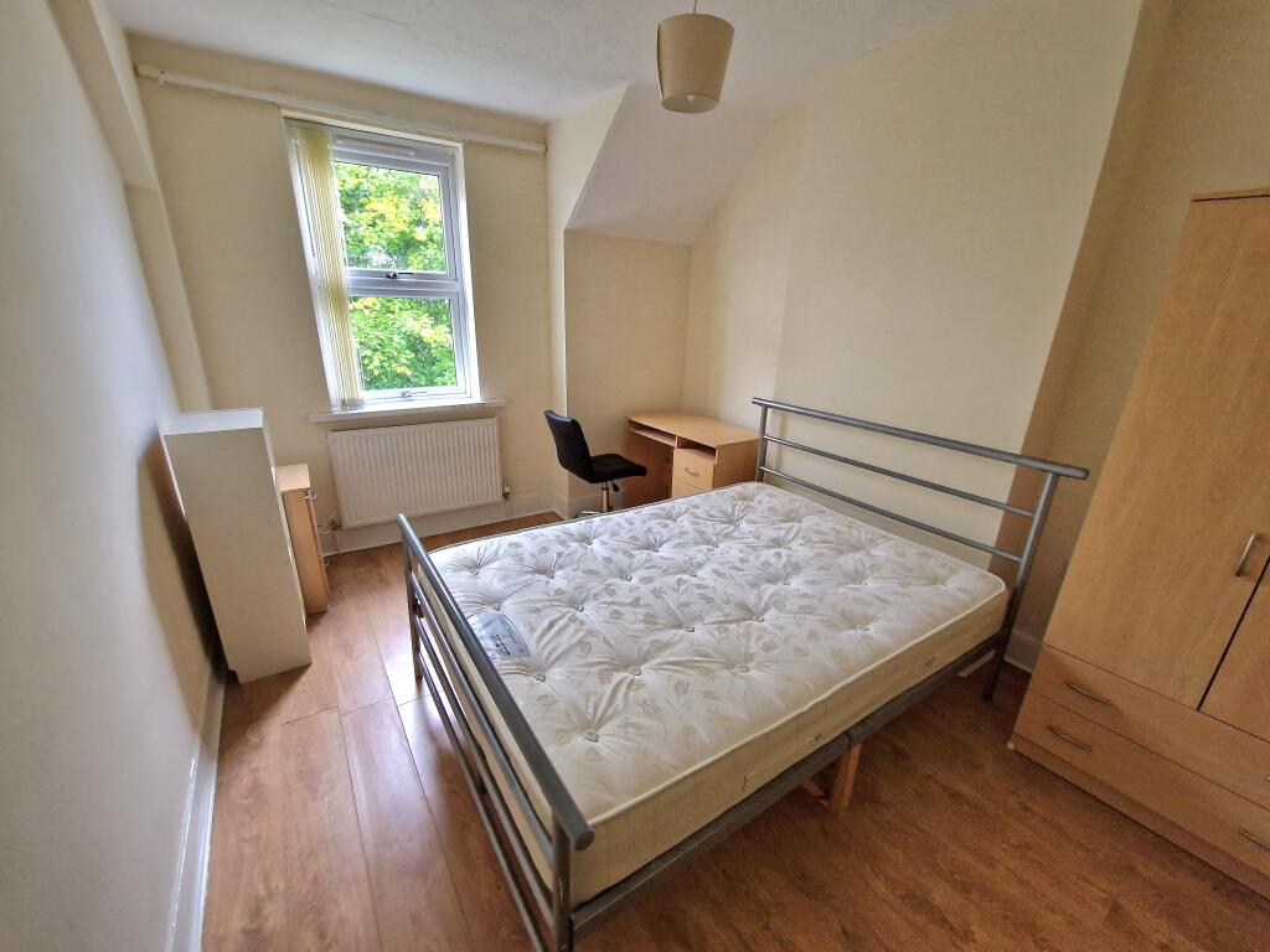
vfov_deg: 89.9
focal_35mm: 13
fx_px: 477
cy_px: 476
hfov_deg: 106.2
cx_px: 635
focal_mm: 2.2
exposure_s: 1/50
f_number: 2.2
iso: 250
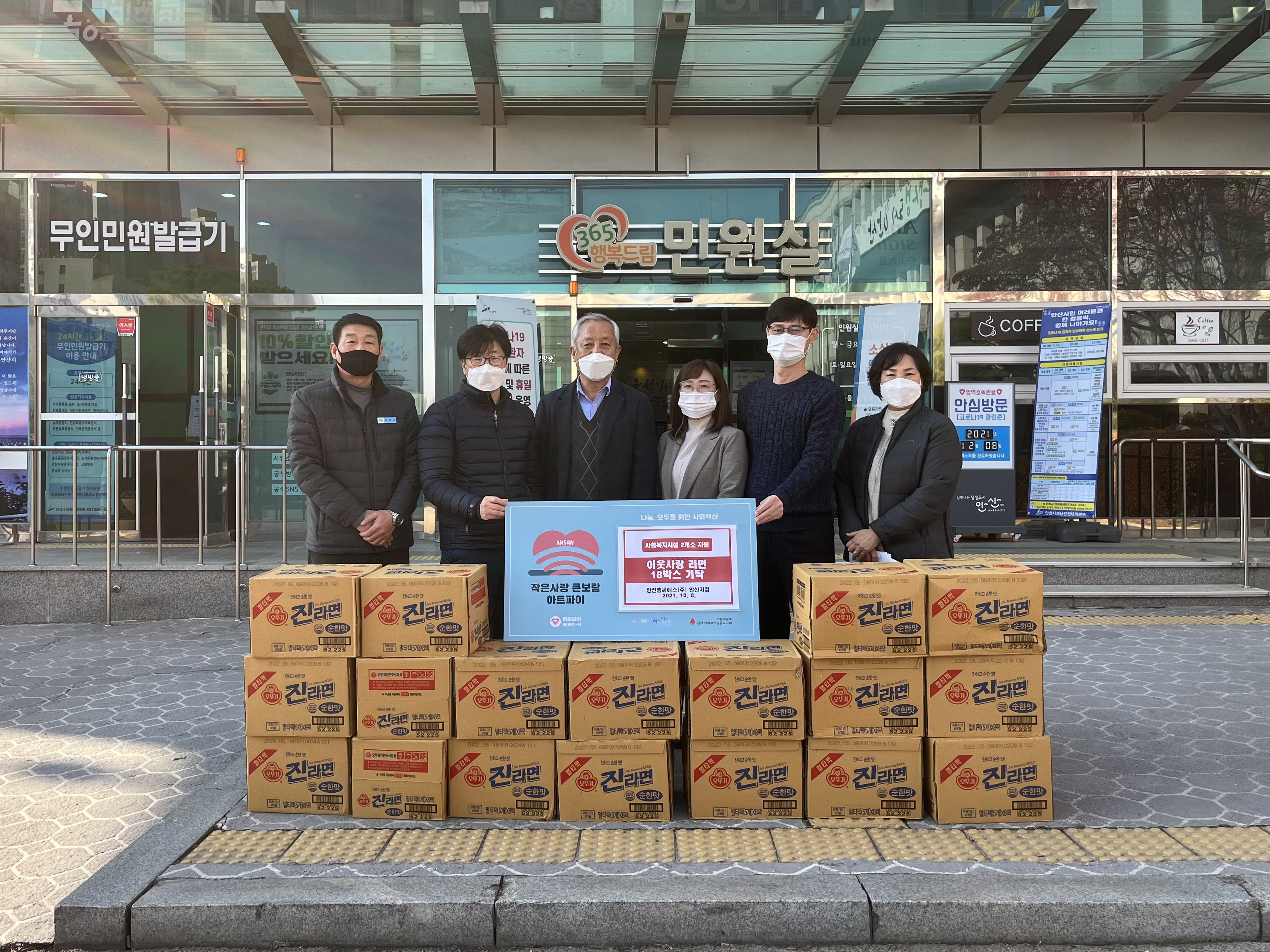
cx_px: 635
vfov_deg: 53.1
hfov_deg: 67.3
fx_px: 954
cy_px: 476
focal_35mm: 26
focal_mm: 5.1
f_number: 1.6
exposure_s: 1/804
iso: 50
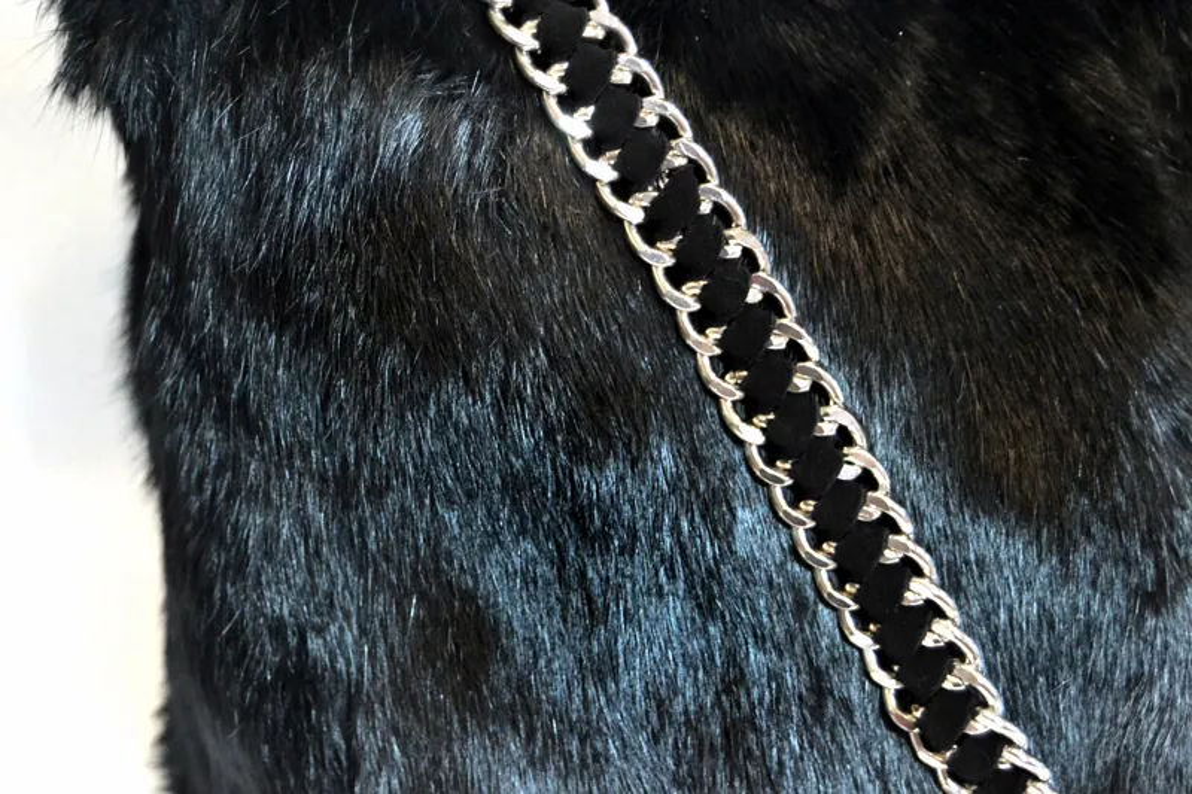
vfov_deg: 18.9
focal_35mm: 72
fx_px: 2383
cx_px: 596
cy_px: 397
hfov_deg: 28.1
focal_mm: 48
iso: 3200
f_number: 5.3
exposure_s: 1/50
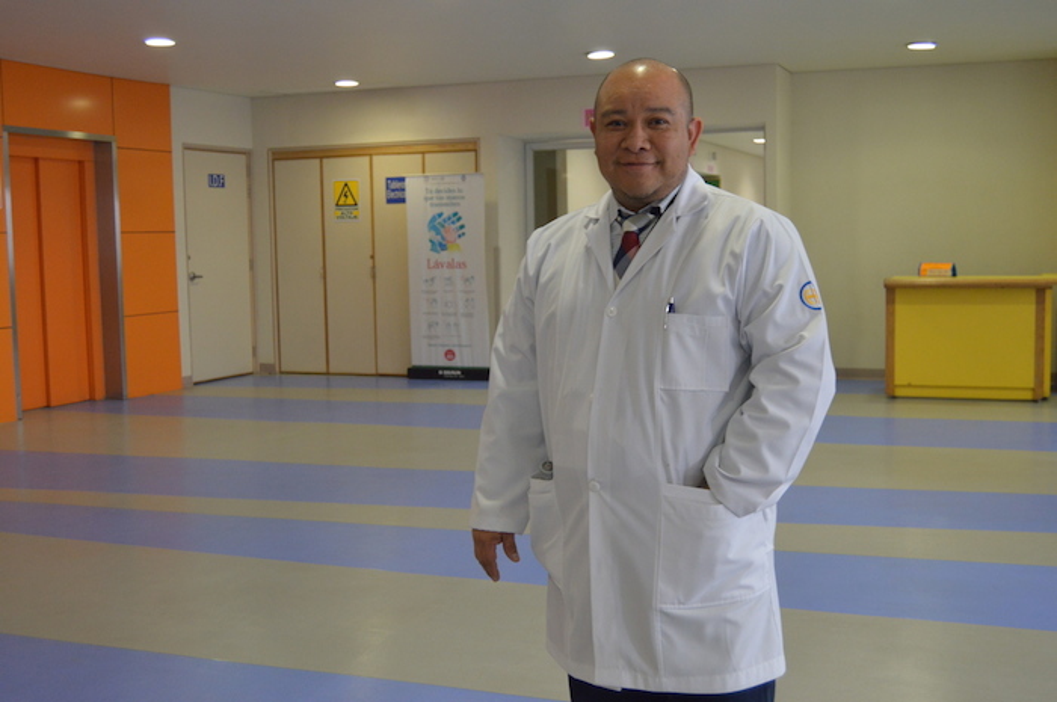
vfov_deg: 34.1
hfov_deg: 49.6
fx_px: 1144
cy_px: 351
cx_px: 528
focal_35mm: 39
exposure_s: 1/60
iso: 1100
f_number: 4
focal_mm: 26
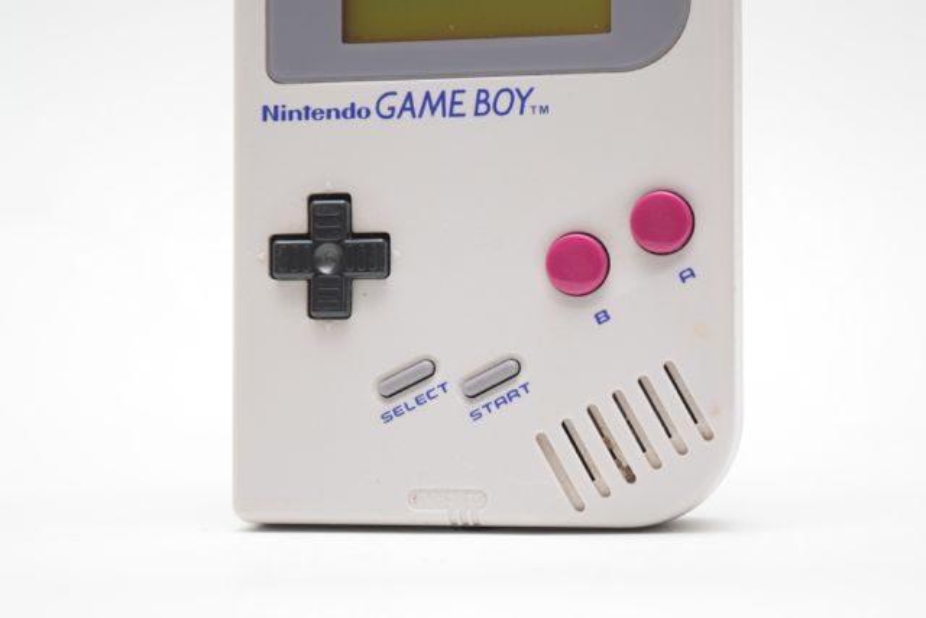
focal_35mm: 82
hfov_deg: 24.6
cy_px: 309
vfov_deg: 16.6
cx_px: 463
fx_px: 2122
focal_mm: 55
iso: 1600
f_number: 5.6
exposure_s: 1/125
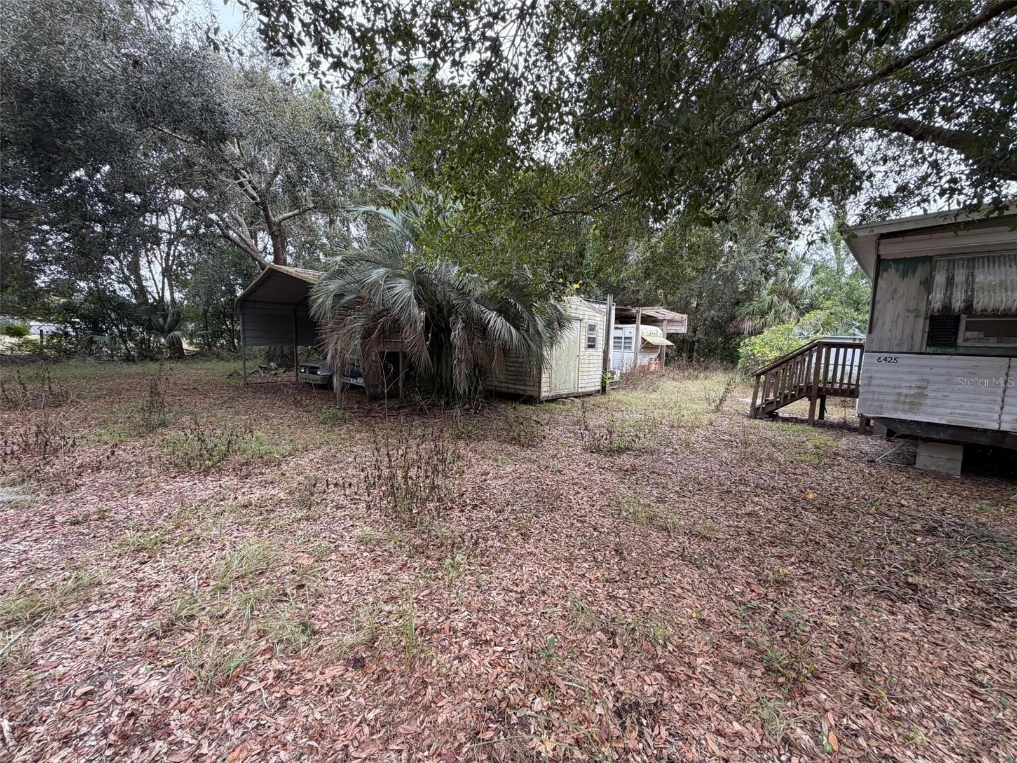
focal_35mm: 14
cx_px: 508
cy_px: 382
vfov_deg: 85.7
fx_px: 411
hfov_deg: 102.1
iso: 64
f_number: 2.2
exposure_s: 1/121
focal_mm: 2.22
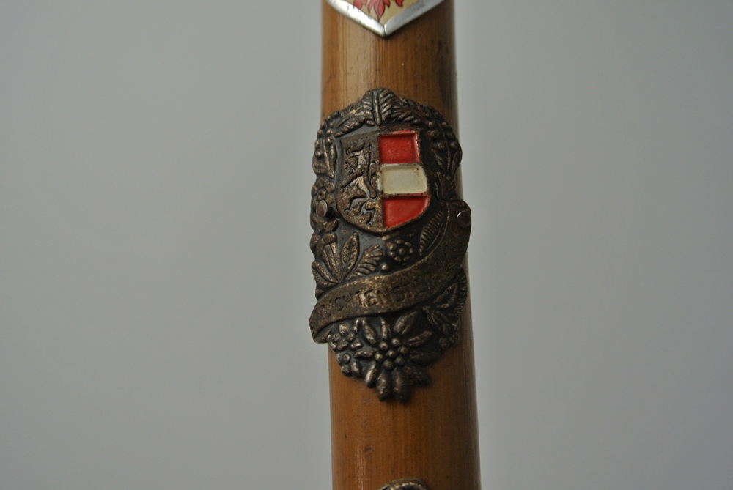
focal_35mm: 39
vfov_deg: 34.3
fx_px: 795
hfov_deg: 49.5
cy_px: 245
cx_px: 366
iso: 320
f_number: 4
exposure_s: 1/125
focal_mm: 14.5
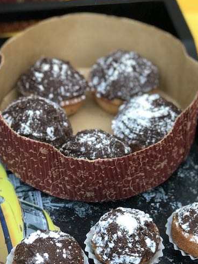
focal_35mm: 125
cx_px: 77
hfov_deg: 11.8
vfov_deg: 15.7
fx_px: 954
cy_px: 215
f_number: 2.8
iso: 32
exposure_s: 1/50
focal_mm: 6.6
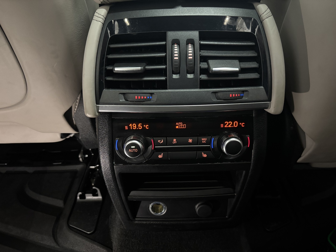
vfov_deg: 53.1
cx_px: 168
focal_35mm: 26
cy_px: 126
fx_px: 252
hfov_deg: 67.3
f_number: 1.6
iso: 1000
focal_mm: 5.96
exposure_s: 1/20
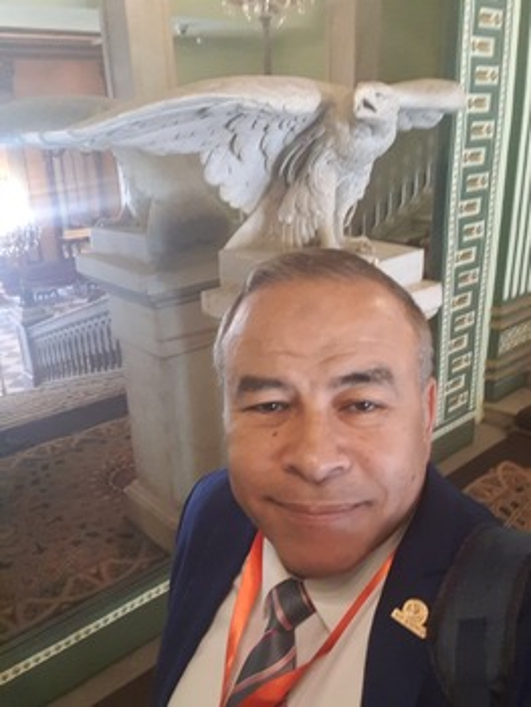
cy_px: 354
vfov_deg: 58.3
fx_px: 633
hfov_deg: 45.5
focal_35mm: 31
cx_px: 266
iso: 400
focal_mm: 2.92
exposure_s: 1/25
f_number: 1.7
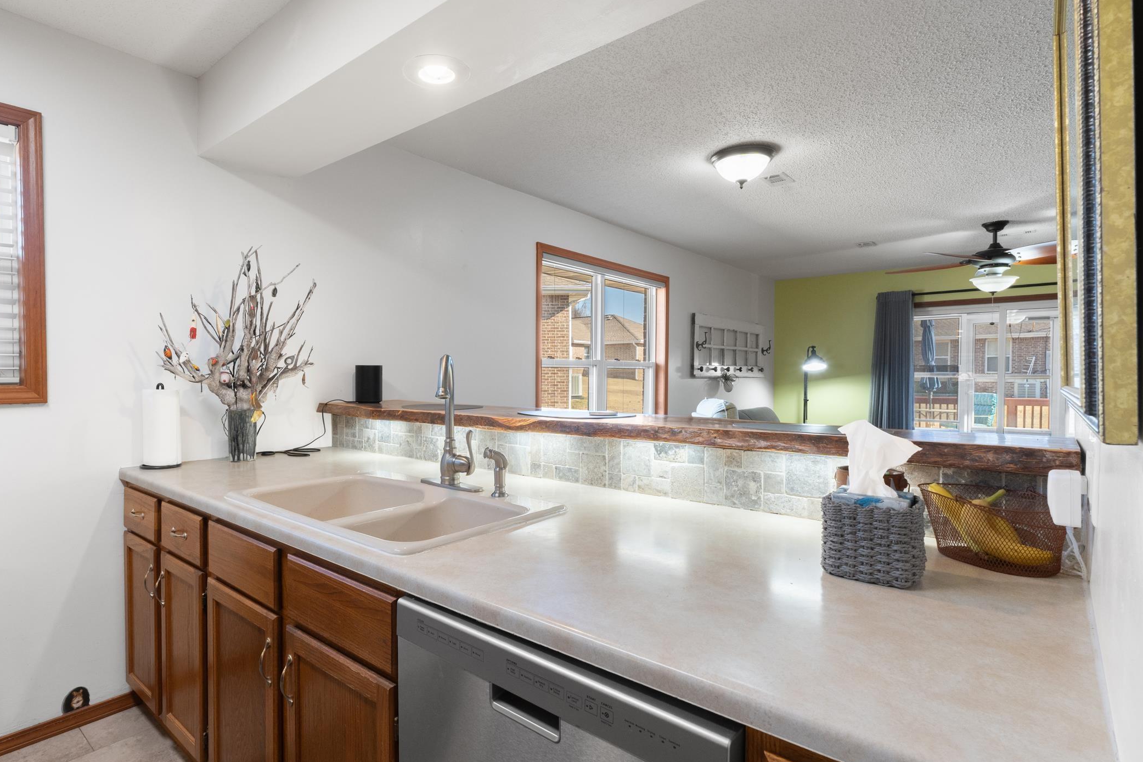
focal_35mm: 18
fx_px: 571
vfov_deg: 67.3
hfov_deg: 89.6
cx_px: 505
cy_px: 356
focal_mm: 10
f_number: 8
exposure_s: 1/10
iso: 400
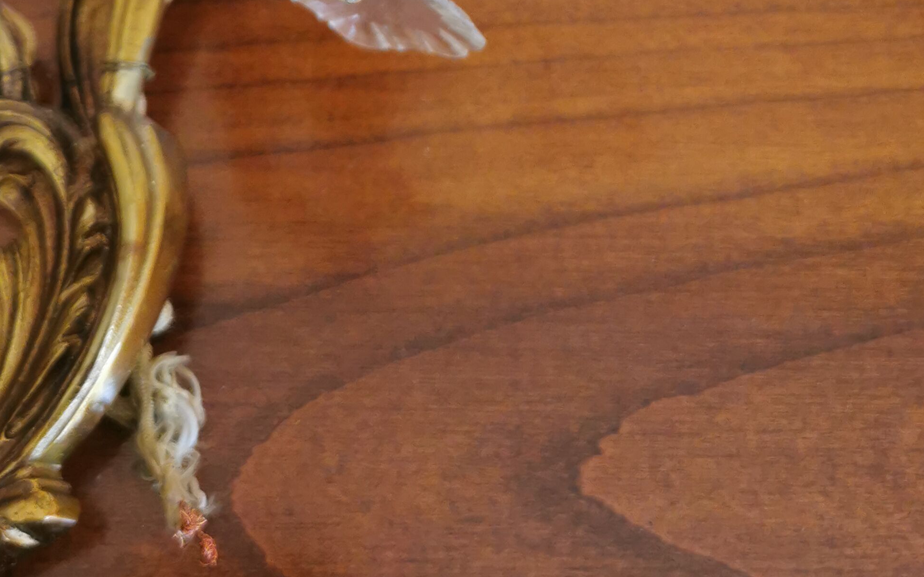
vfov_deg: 21.2
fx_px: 1360
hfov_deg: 37.4
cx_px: 377
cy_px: -217
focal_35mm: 54
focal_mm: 5.58
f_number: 1.8
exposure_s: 1/100
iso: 160
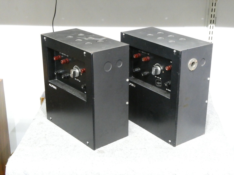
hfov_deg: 35.5
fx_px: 365
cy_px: 88
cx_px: 117
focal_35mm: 54
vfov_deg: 27.0
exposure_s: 1/10
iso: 1600
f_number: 5.6
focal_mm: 9.6
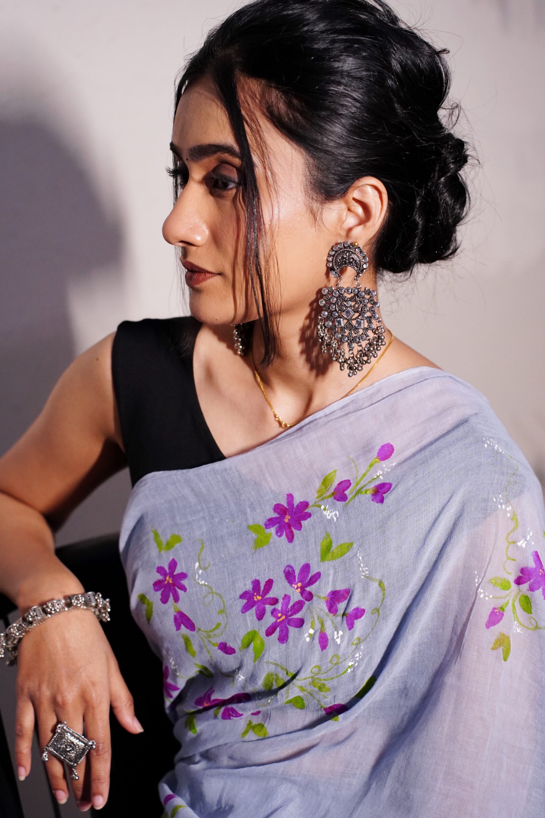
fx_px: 1817
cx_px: 262
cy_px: 430
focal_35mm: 80
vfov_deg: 25.4
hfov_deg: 17.1
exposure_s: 1/125
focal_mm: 75
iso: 4000
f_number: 3.5
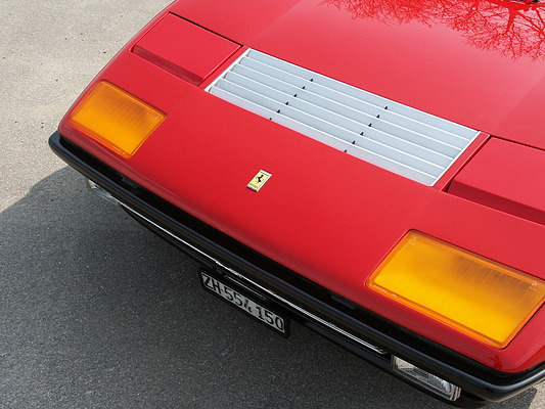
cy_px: 204
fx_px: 677
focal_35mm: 43
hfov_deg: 43.8
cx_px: 272
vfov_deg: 33.6
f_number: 8
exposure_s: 1/250
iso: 100
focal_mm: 11.24
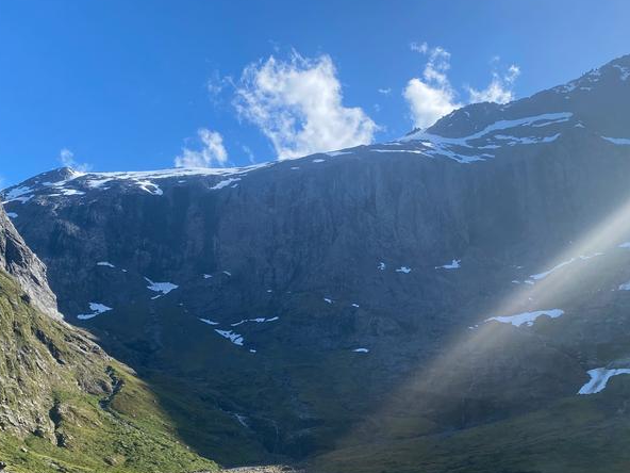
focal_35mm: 45
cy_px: 325
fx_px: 819
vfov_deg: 31.9
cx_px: 308
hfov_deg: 42.1
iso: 32
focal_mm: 4.25
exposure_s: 1/1779
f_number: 1.8
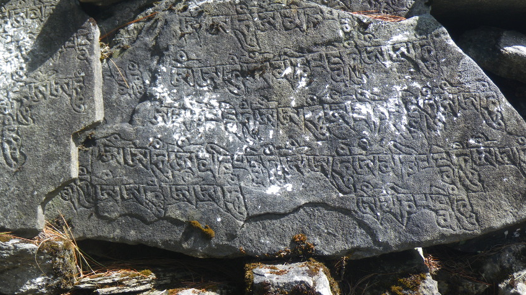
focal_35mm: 46
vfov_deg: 25.9
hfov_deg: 44.6
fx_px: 641
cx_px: 262
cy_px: 119
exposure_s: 1/100
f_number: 4.2
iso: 50
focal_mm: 7.5
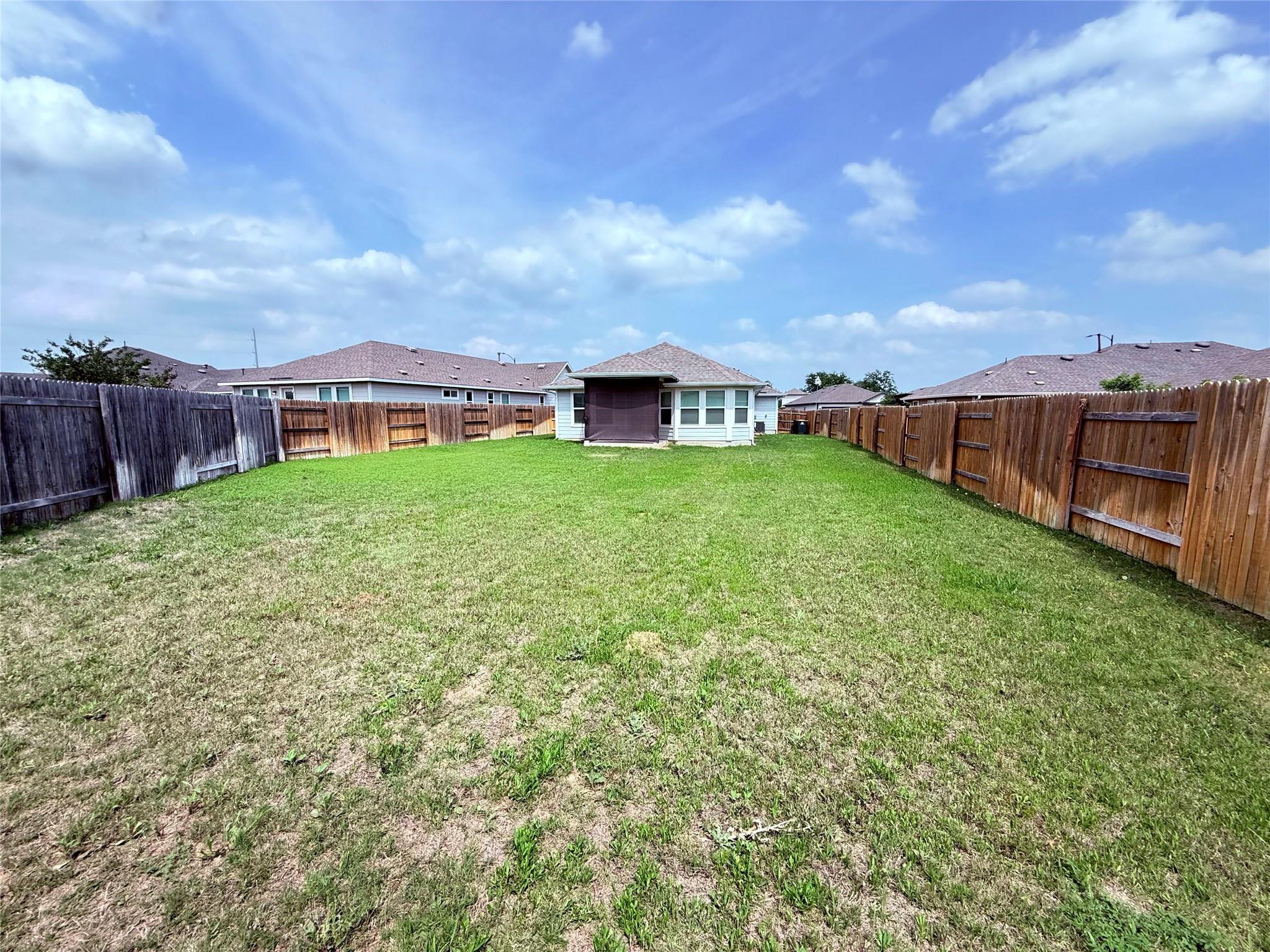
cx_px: 635
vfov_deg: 85.7
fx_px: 514
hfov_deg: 102.1
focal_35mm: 14
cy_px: 476
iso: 64
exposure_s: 1/1017
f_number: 2.2
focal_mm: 2.22
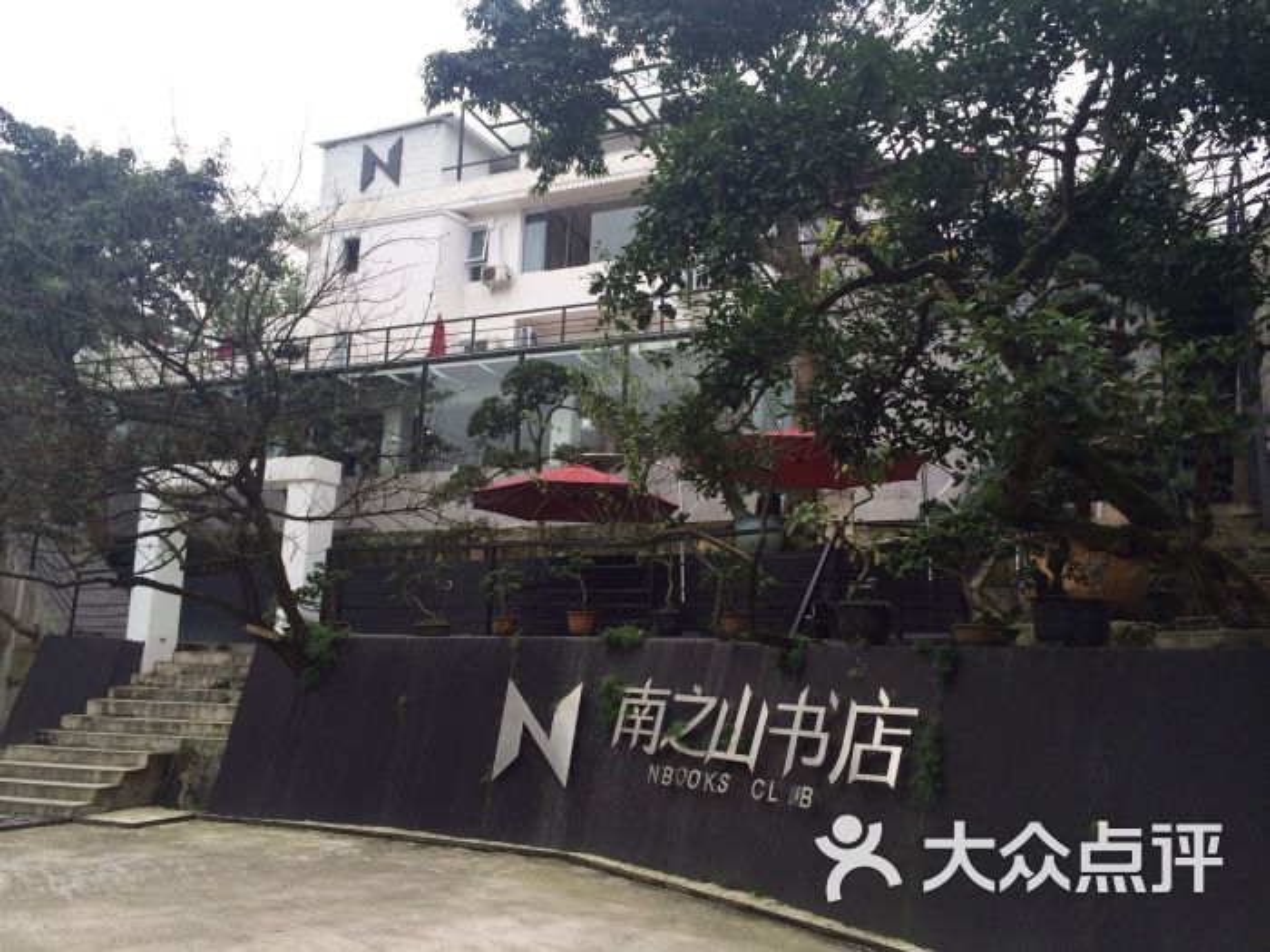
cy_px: 476
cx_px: 635
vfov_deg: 46.8
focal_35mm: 30
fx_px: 1101
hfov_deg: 60.0
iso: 32
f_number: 2.2
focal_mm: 4.12
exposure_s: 1/456
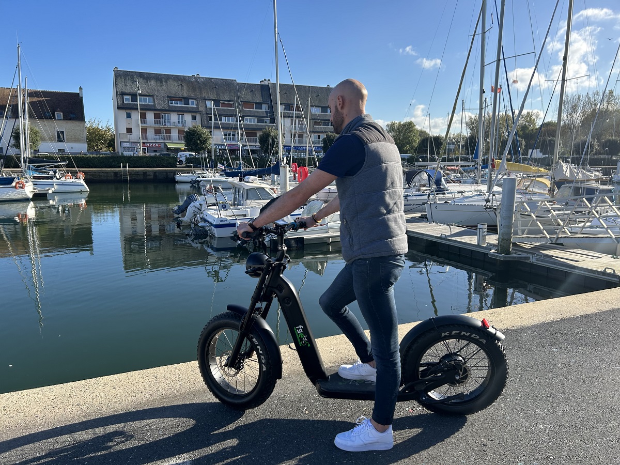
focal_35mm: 26
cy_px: 232
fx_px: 466
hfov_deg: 67.3
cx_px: 310
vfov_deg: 53.1
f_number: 1.5
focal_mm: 5.7
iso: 50
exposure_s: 1/1972
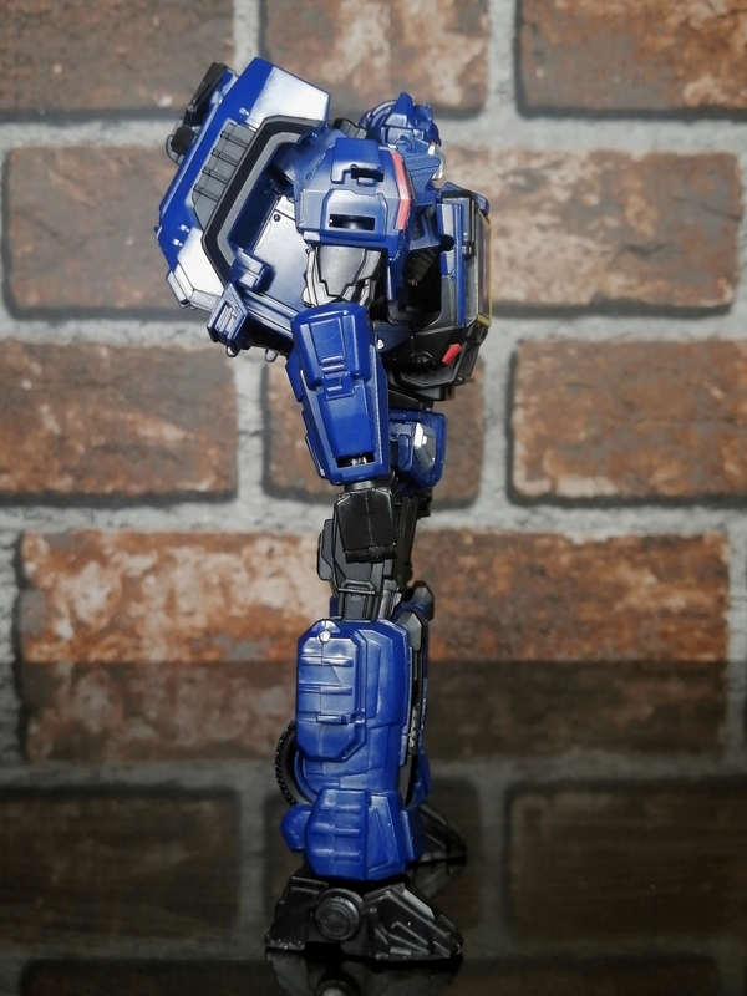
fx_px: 1352
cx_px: 374
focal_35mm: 47
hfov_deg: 30.9
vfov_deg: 40.4
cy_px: 498
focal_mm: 3.62
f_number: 1.8
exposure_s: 1/50
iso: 50
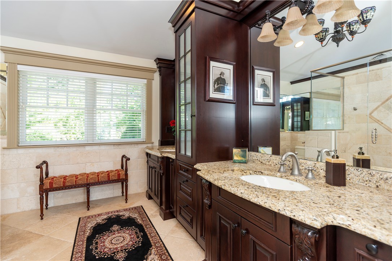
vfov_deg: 73.7
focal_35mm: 16
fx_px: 174
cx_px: 196
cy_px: 130
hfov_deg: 96.8
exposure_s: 1/20
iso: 320
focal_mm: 16
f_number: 6.3
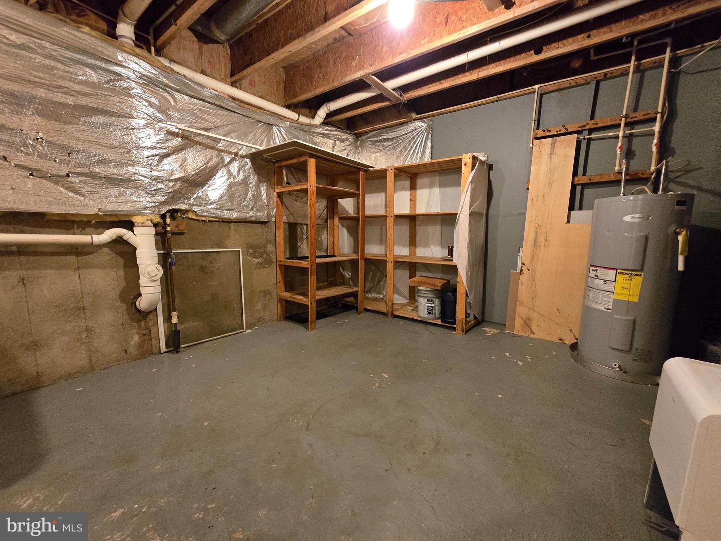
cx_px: 360
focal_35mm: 13
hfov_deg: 106.2
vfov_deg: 89.9
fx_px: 271
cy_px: 270
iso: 1600
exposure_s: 1/60
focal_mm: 2.2
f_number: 2.2
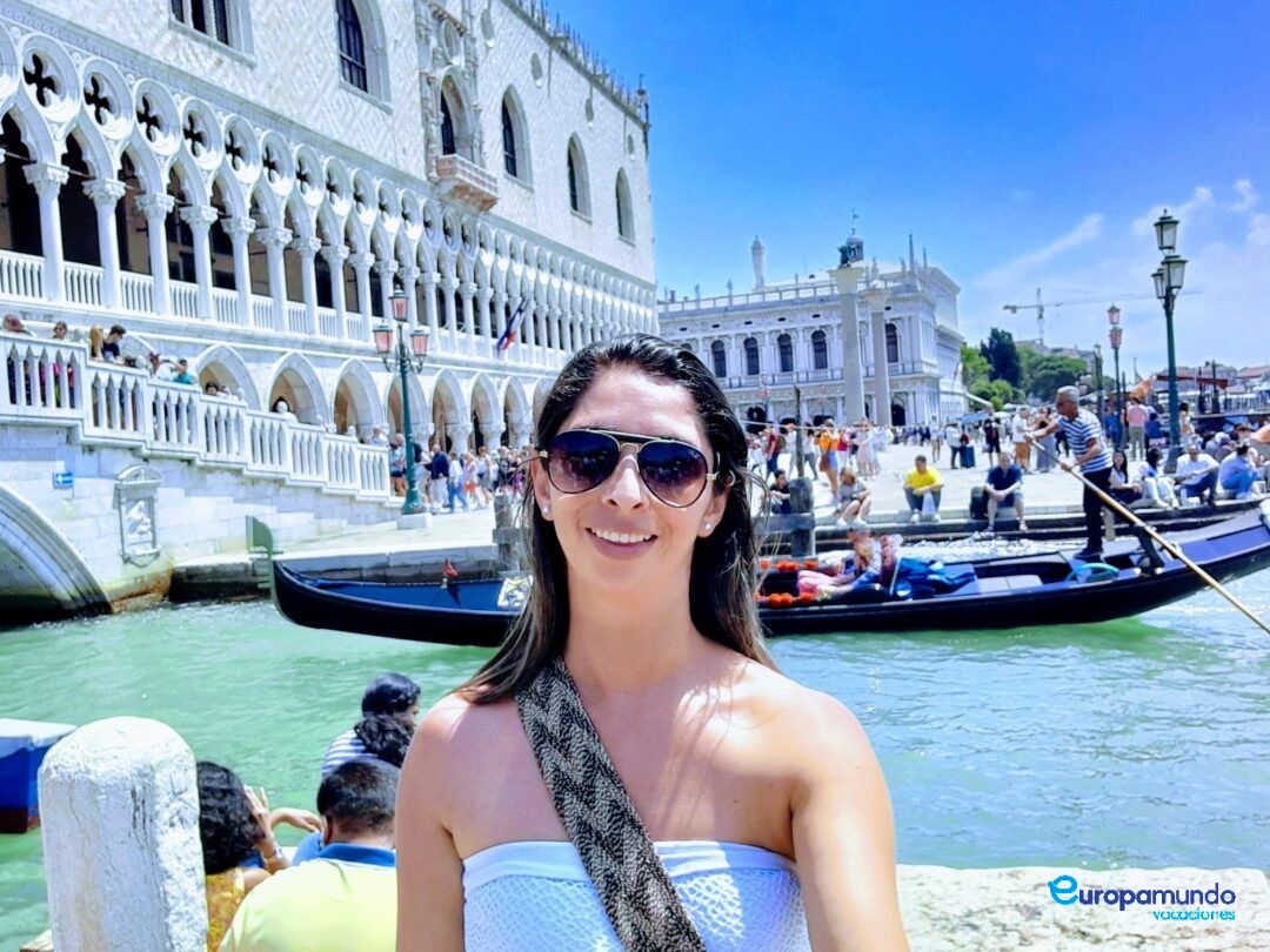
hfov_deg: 56.8
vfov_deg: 44.2
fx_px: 1174
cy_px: 476
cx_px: 635
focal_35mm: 32
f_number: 2
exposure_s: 1/586
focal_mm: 2.66
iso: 40
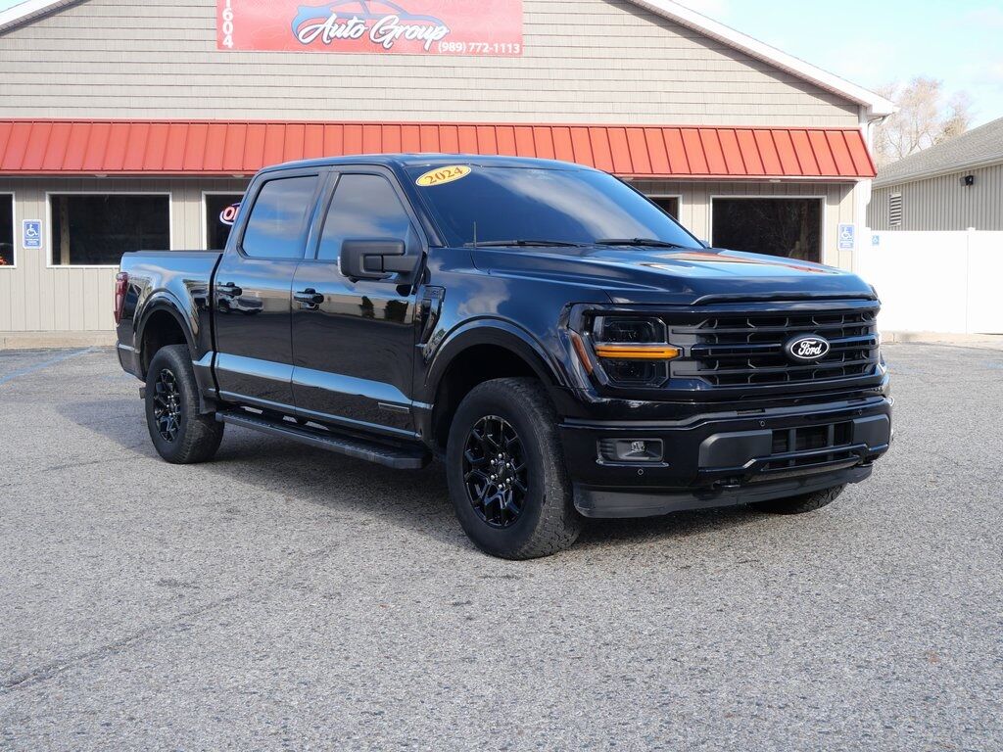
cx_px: 502
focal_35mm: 44
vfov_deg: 32.9
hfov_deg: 42.9
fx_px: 1275
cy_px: 376
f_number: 6.3
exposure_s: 1/160
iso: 200
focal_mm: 22
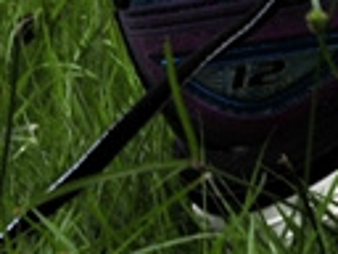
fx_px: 2656
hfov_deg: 6.9
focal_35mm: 272
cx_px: 819
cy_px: -155
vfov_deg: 5.4
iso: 640
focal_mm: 55
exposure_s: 1/13
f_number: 22
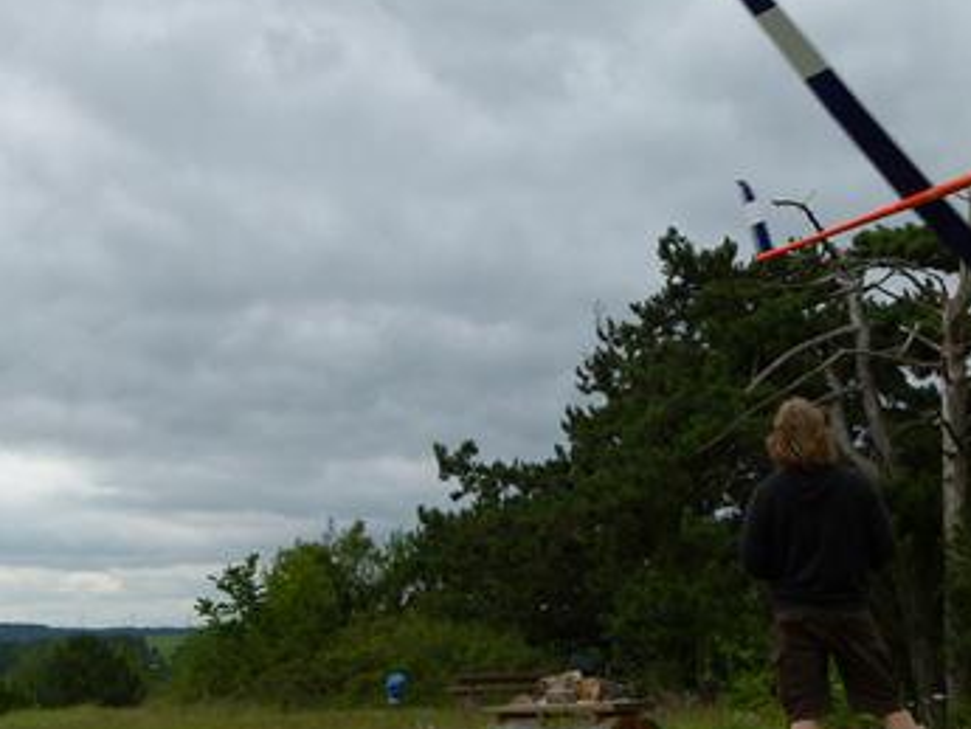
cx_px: 532
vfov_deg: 23.0
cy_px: 141
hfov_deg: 30.7
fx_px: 1768
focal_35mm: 63
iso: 100
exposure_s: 1/500
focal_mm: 6.2
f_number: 4
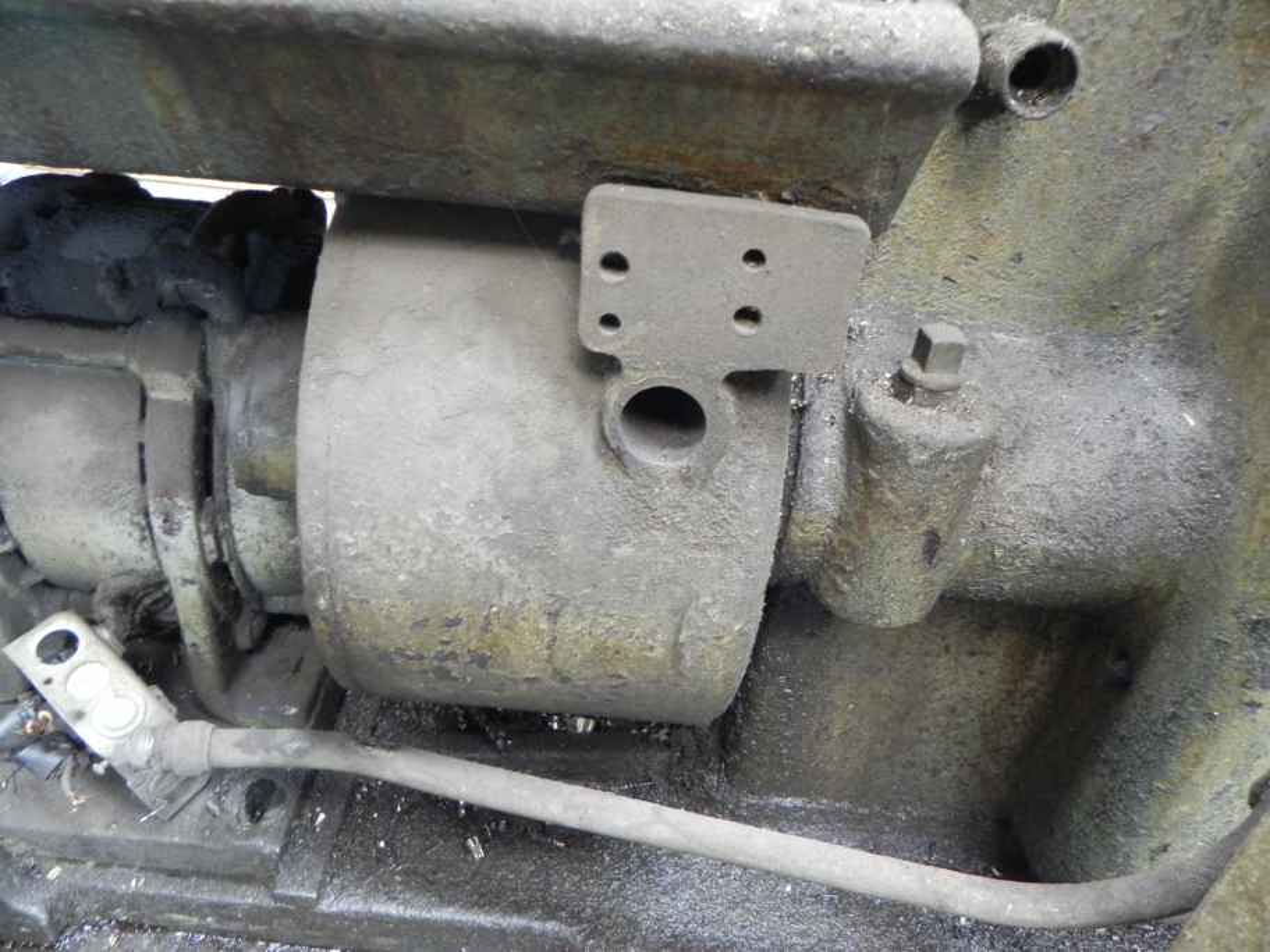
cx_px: 635
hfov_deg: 67.3
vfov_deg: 53.1
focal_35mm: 26
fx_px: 954
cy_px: 476
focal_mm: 4.6
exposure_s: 1/10.1
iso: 400
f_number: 2.8
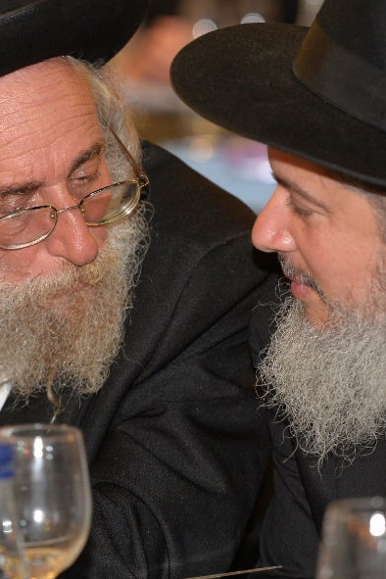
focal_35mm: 303
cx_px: 80
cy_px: 247
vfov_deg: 6.8
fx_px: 4873
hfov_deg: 4.5
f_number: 3.5
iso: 1000
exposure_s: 1/100
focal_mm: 140
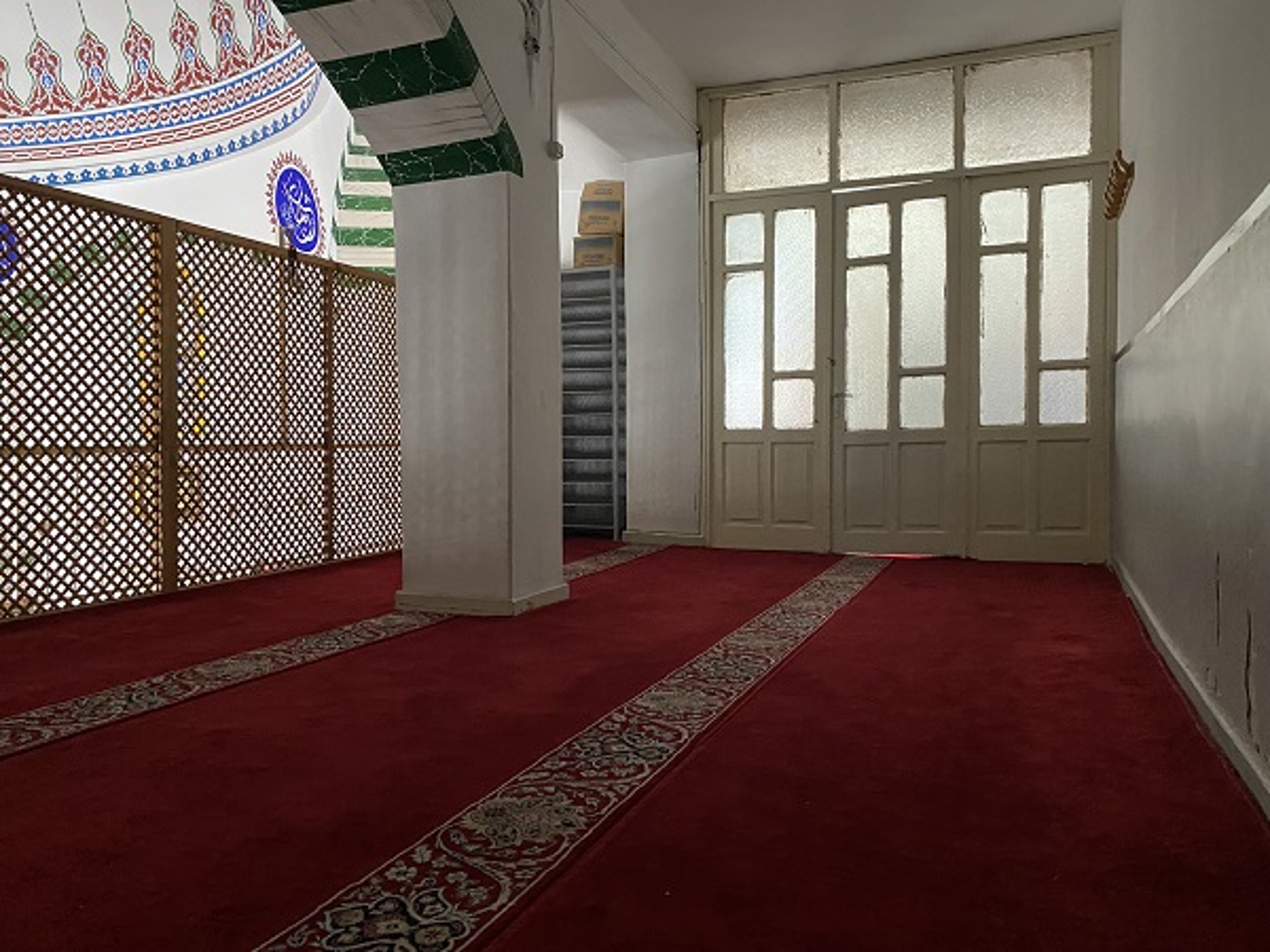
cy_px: 476
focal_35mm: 26
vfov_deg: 53.1
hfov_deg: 67.3
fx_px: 954
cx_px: 635
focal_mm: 4.25
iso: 500
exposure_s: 1/33
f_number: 1.8
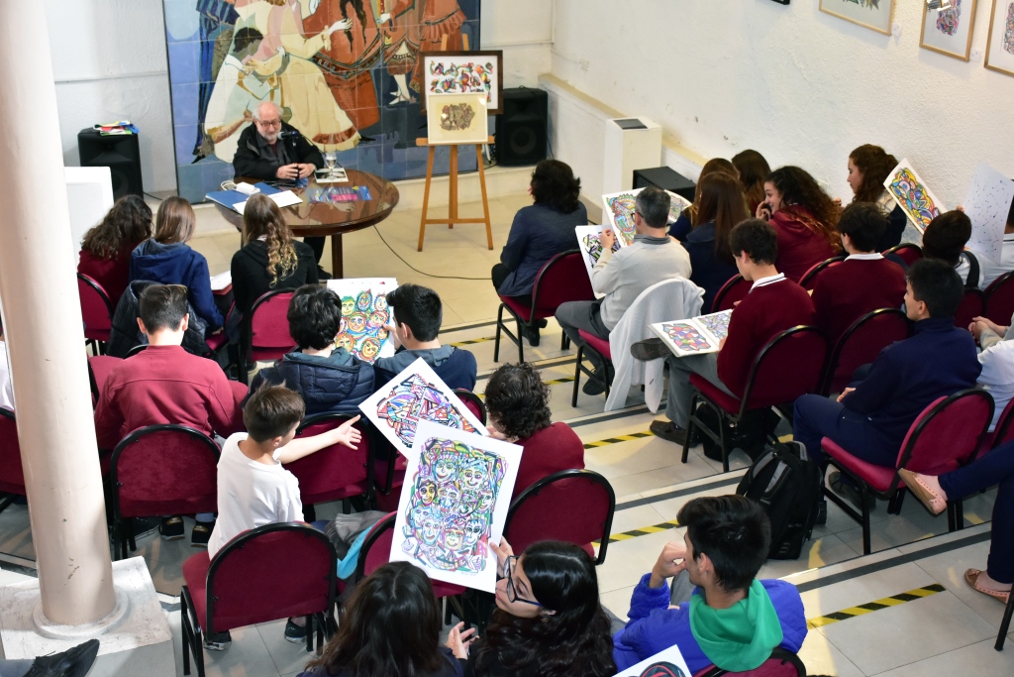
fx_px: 1352
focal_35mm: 48
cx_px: 507
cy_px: 338
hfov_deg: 41.1
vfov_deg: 28.1
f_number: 4
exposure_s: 1/250
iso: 1600
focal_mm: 32
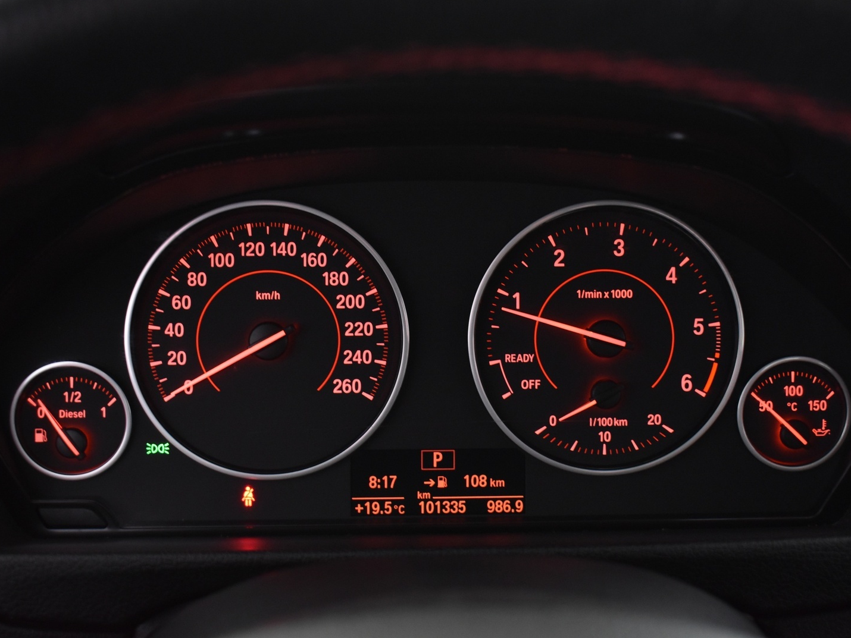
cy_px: 319
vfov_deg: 29.7
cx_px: 446
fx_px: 1205
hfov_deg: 38.9
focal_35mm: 49
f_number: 5.6
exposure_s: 1/13
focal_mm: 30
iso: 1250
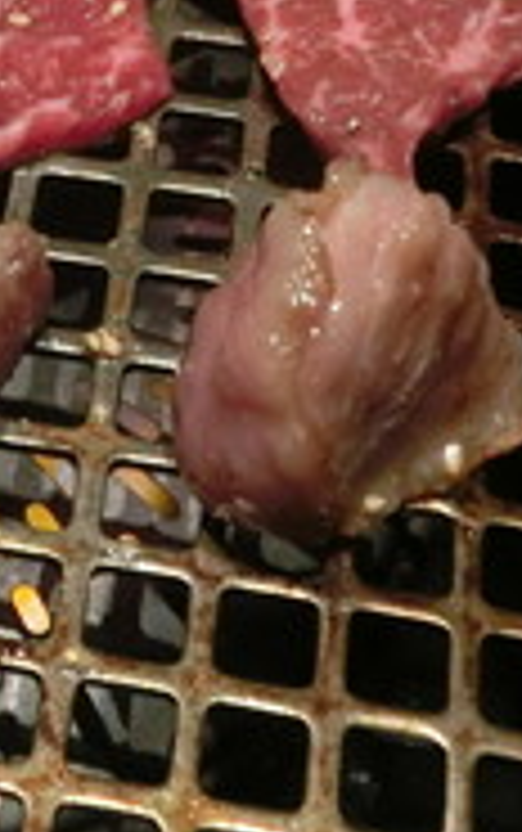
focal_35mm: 103
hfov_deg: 12.4
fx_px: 2339
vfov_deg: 20.0
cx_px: -144
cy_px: 175
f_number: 4
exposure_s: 1/30
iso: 800
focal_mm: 7.15
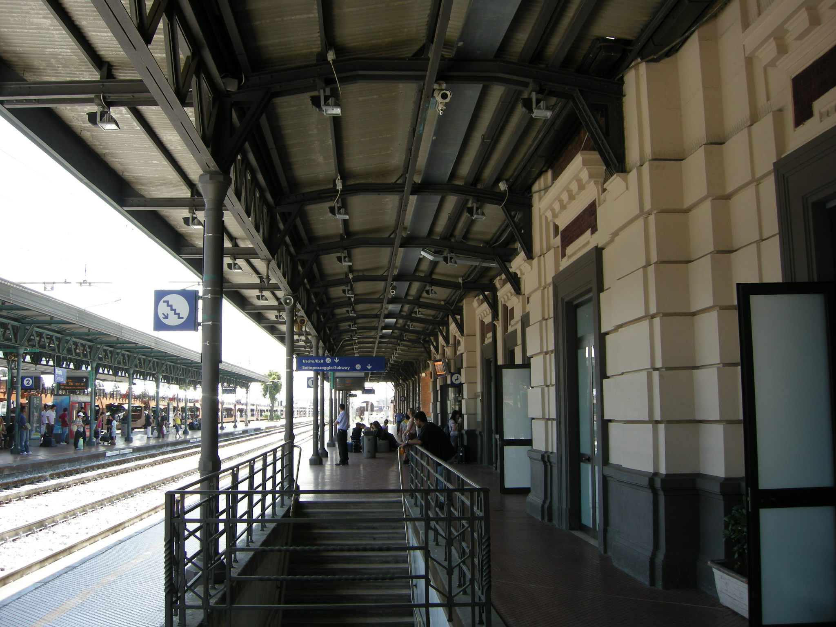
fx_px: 869
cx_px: 418
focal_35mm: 36
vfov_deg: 39.7
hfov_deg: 51.4
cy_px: 314
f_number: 3.4
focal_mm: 7.5
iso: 64
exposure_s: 1/90.8
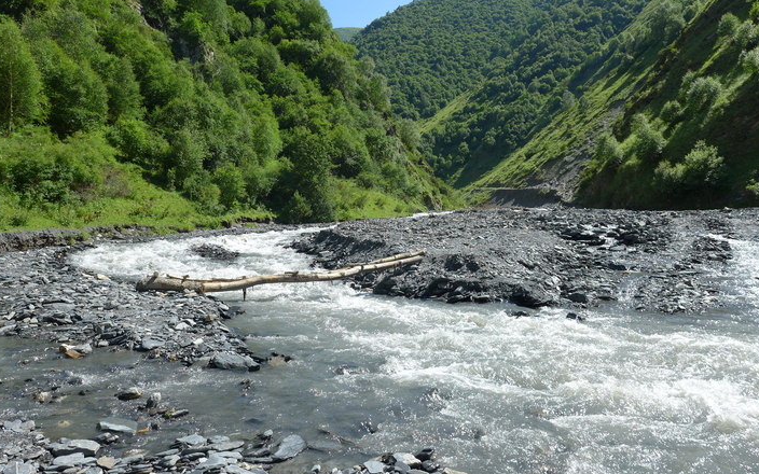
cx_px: 376
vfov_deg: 49.3
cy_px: 224
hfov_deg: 72.5
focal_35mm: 25
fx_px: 517
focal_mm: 4.7
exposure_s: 1/1000
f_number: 2.8
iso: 80
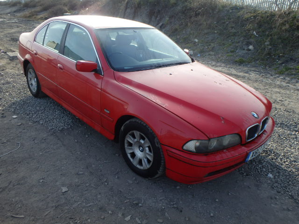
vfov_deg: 49.7
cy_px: 112
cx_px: 150
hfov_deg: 63.4
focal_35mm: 28
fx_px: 242
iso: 125
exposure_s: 1/250
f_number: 3.9
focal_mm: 5
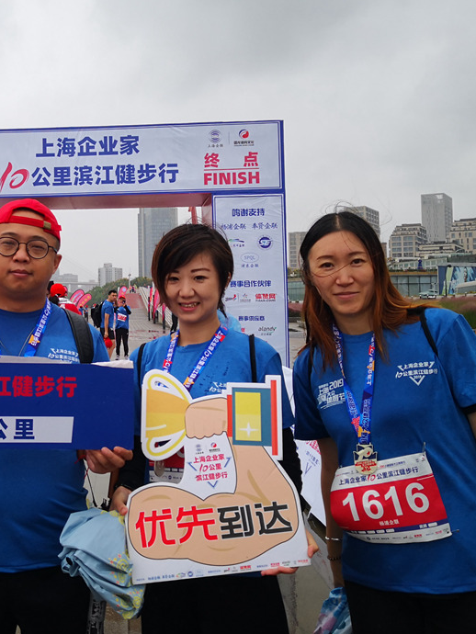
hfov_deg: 31.3
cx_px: 44
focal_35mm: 44
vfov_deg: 42.8
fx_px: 806
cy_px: 262
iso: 50
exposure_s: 1/990
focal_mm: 3.95
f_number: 1.6
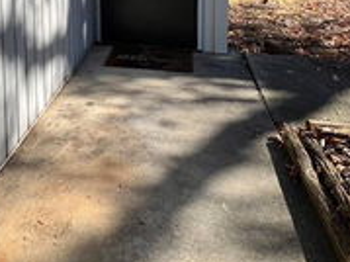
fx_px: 313
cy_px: -39
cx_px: 110
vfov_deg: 36.8
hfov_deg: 56.8
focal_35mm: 31
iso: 32
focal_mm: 1.57
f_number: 1.8
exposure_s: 1/867
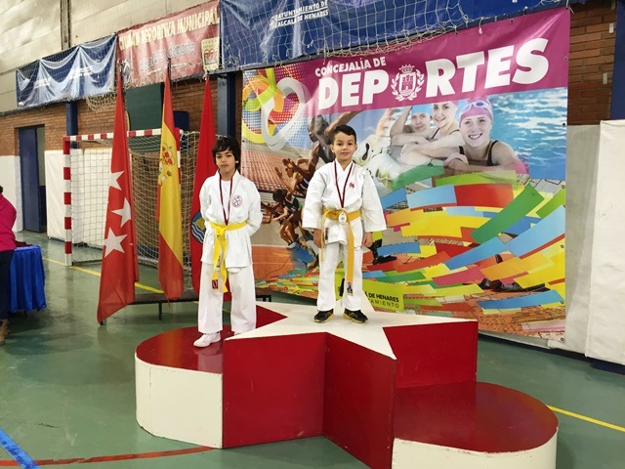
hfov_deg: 61.7
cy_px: 234
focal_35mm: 29
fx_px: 524
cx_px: 312
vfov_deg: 48.2
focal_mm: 4.15
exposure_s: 1/33
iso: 80
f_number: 2.2
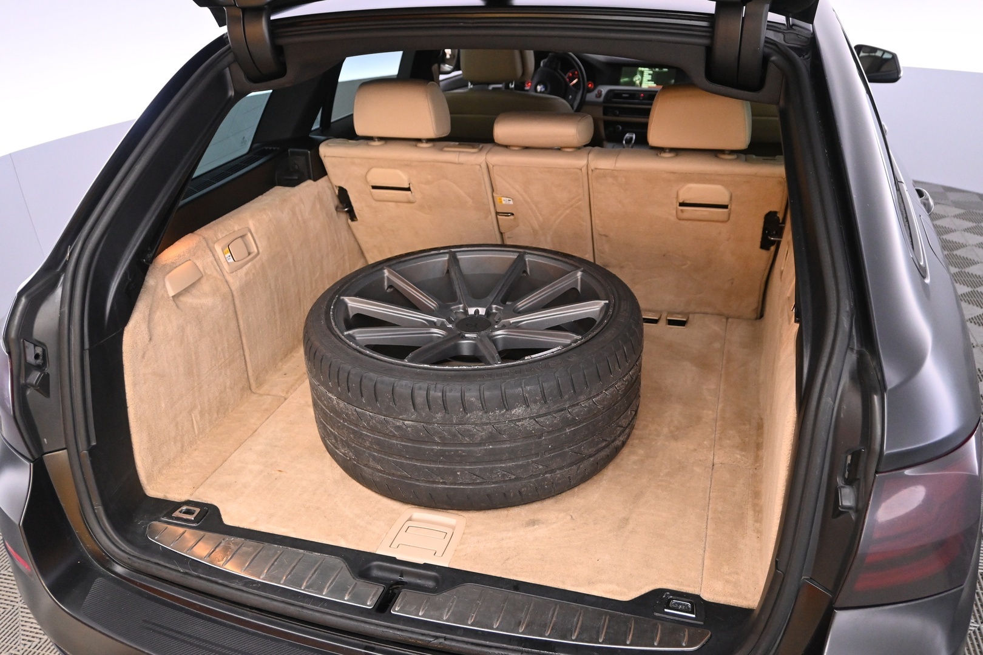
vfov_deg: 44.6
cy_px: 328
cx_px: 492
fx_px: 799
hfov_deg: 63.2
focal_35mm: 29
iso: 2500
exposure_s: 1/60
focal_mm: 19.5
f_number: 3.8
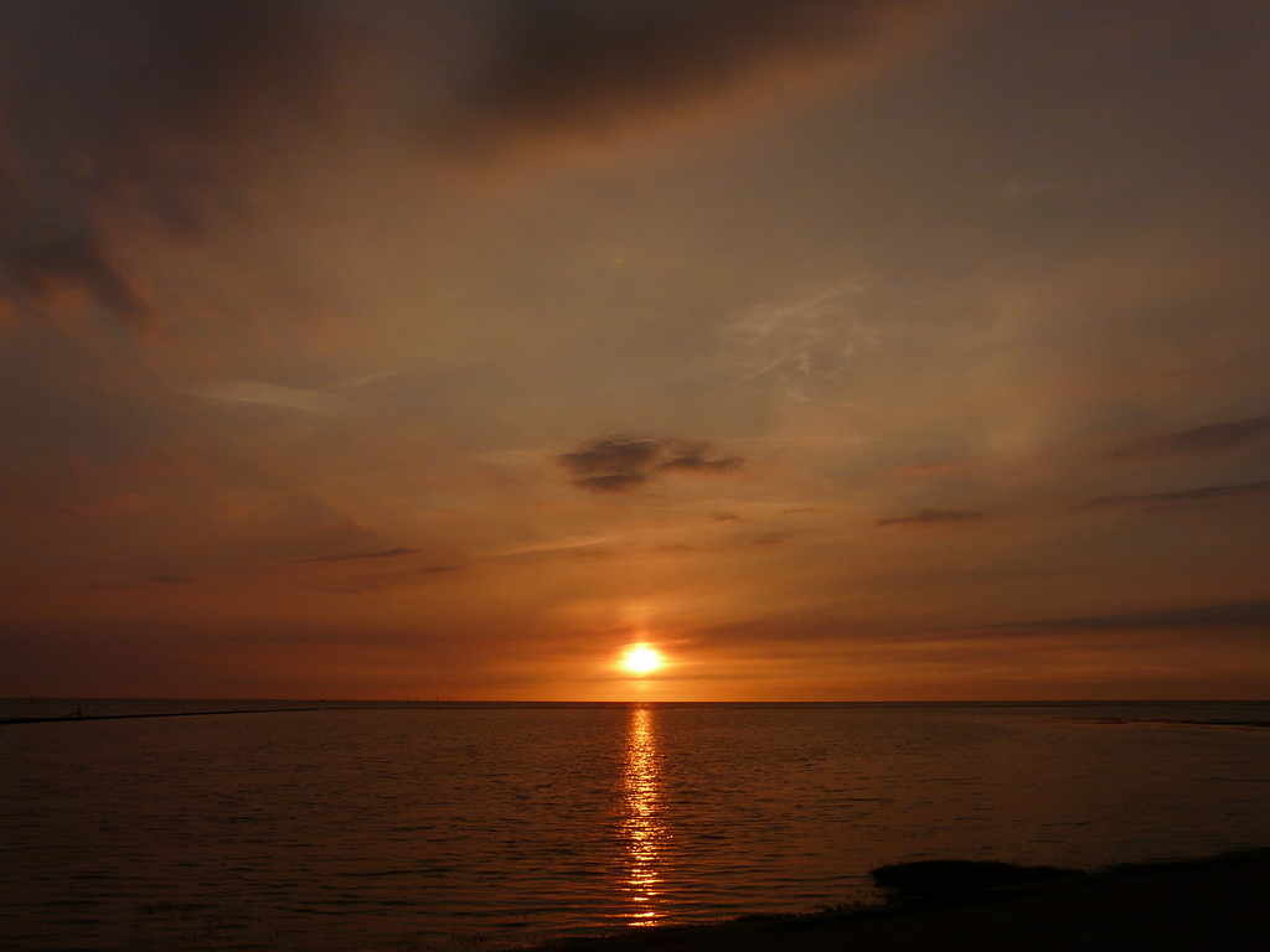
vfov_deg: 49.7
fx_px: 1027
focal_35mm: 28
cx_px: 635
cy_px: 476
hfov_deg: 63.4
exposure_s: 1/400
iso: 100
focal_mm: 4.6
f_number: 5.6
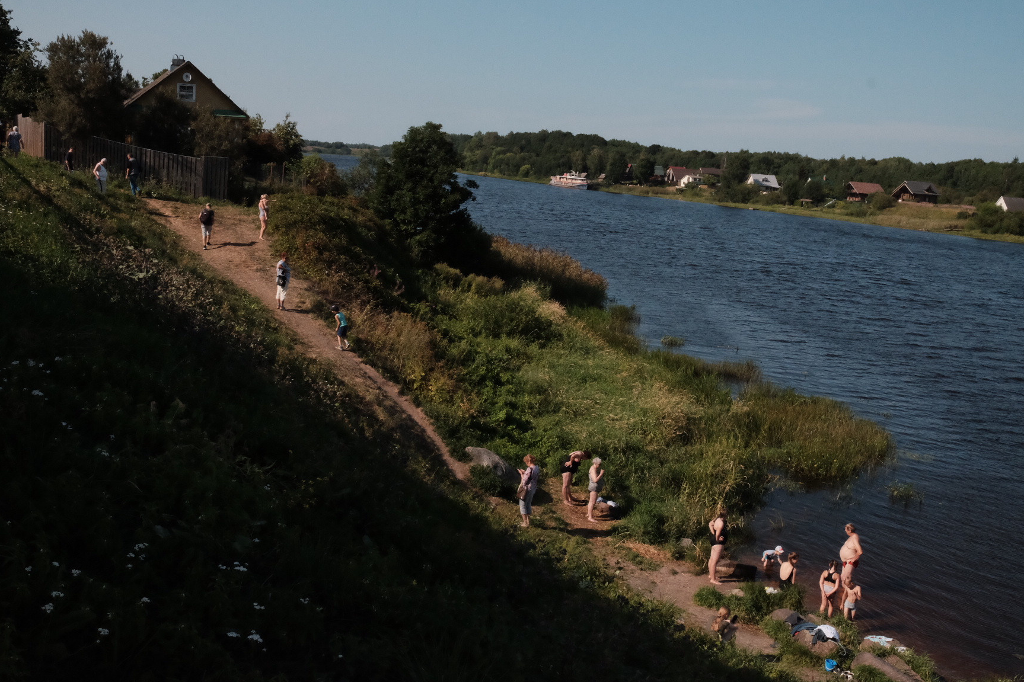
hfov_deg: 53.1
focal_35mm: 36
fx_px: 1024
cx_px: 500
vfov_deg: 36.9
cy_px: 334
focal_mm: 23
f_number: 16
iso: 3200
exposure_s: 1/1800
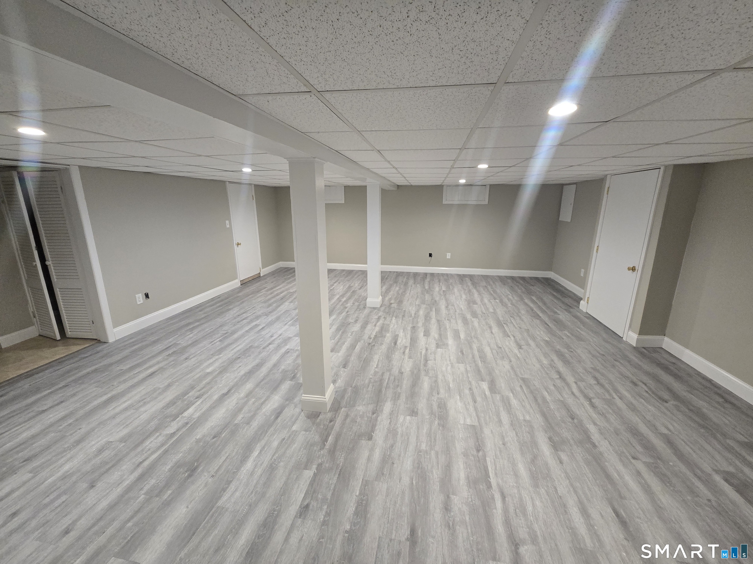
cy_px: 282
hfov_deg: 106.2
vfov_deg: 89.9
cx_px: 376
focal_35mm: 13
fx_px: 283
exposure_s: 1/60
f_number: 2.2
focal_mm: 2.2
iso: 500
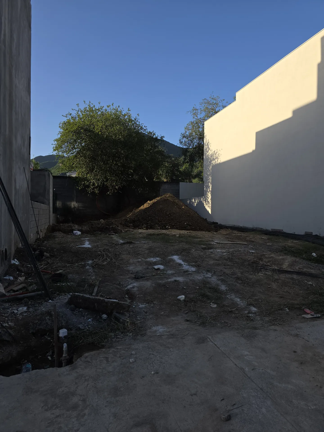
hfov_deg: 58.9
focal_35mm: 23
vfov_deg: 73.9
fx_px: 287
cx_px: 162
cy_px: 216
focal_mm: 6.3
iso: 12
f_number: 1.7
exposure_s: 1/538
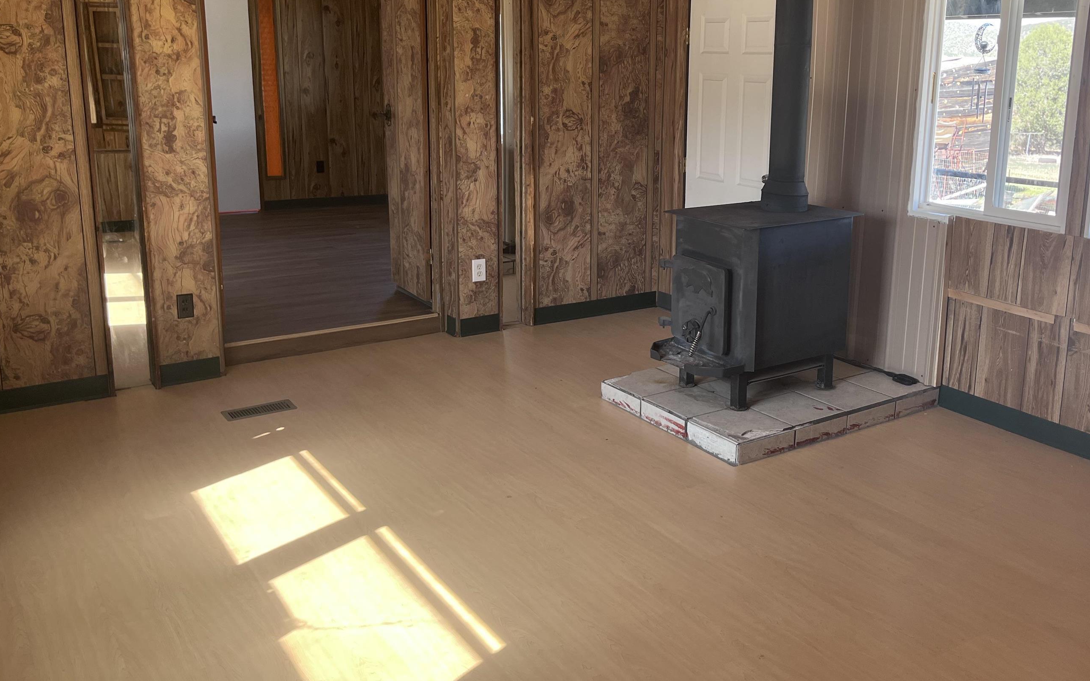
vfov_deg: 38.1
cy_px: 263
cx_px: 628
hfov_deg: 57.9
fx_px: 980
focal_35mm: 33
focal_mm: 5.1
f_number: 1.6
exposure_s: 1/121
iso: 64
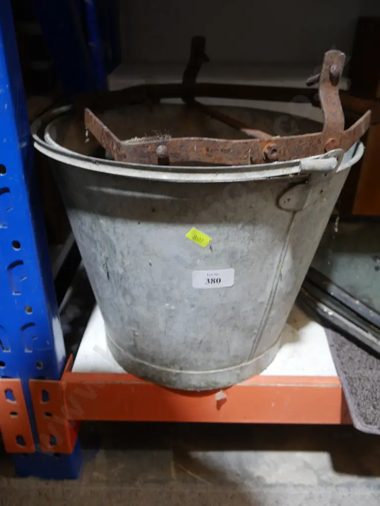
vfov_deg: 59.9
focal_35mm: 30
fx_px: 439
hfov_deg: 46.8
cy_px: 253
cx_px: 190
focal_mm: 15
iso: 800
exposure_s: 1/60
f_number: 3.6
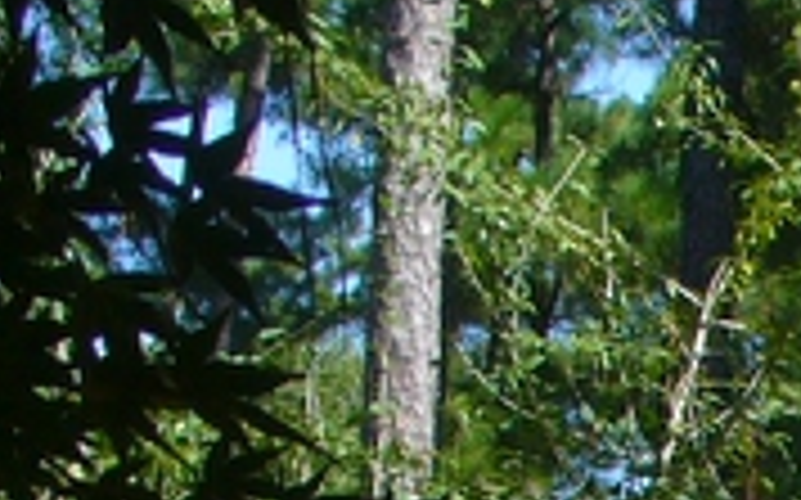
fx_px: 4930
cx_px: 1678
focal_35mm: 226
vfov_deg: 5.6
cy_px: 1171
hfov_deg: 8.7
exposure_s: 1/160
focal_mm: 6.1
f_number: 5.6
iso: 80
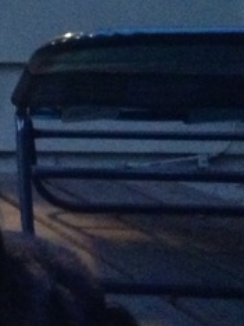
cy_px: -72
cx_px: -245
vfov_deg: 13.3
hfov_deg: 9.6
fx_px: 1355
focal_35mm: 144
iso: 800
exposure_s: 1/15
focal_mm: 4.13
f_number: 2.4
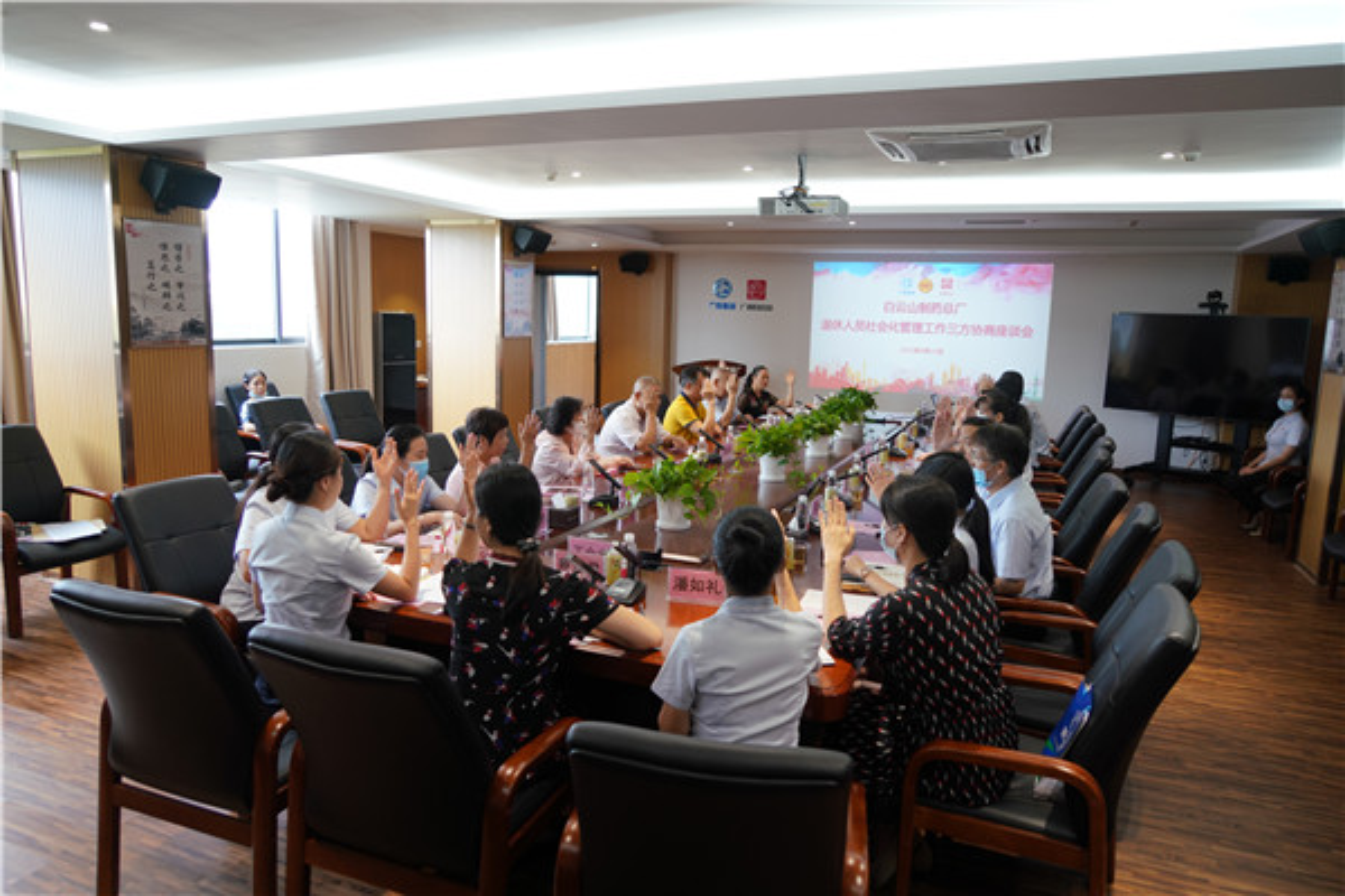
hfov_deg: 73.7
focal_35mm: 24
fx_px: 897
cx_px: 672
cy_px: 448
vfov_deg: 53.1
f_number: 4
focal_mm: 24
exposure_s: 1/60
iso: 500
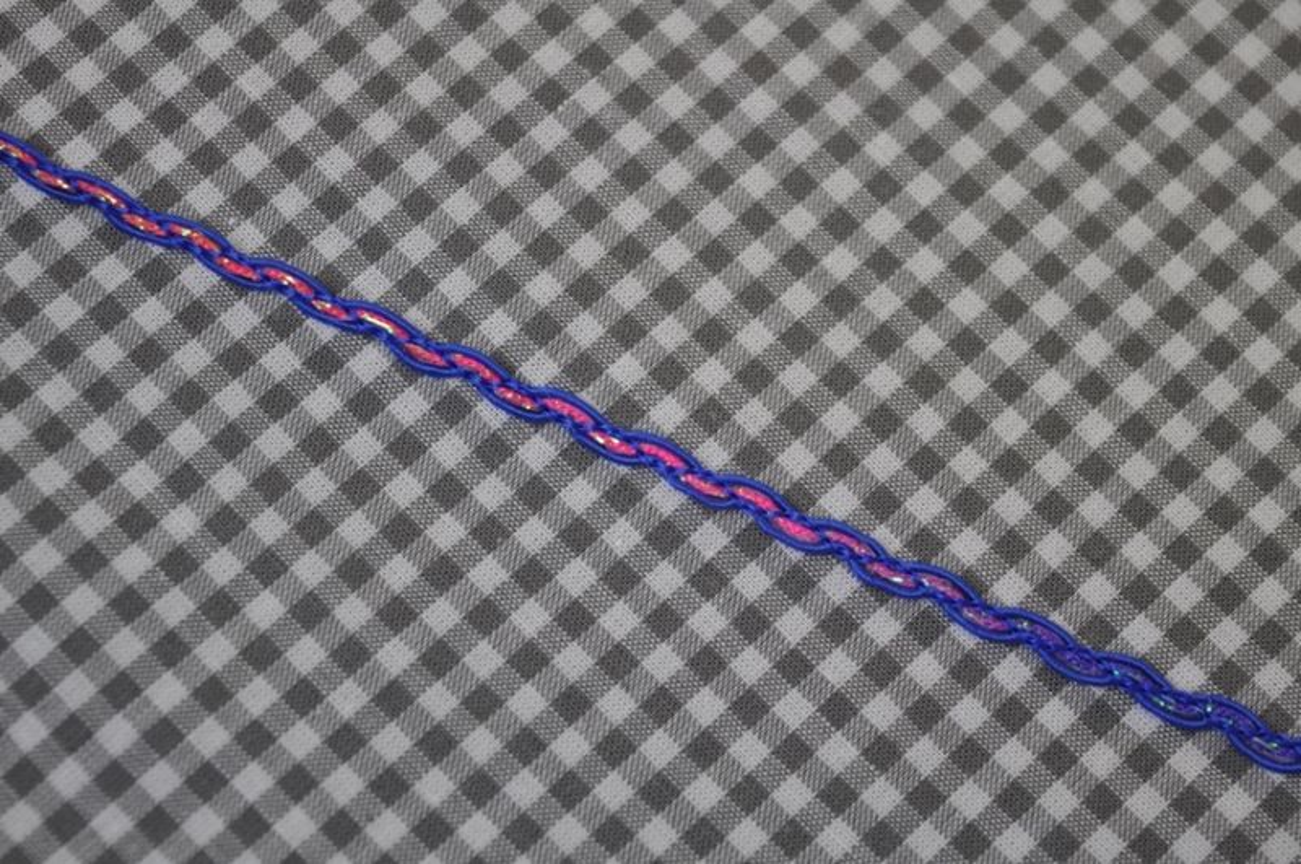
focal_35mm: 82
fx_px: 2977
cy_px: 432
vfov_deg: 16.5
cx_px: 650
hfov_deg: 24.7
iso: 400
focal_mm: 55
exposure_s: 1/100
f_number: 5.6
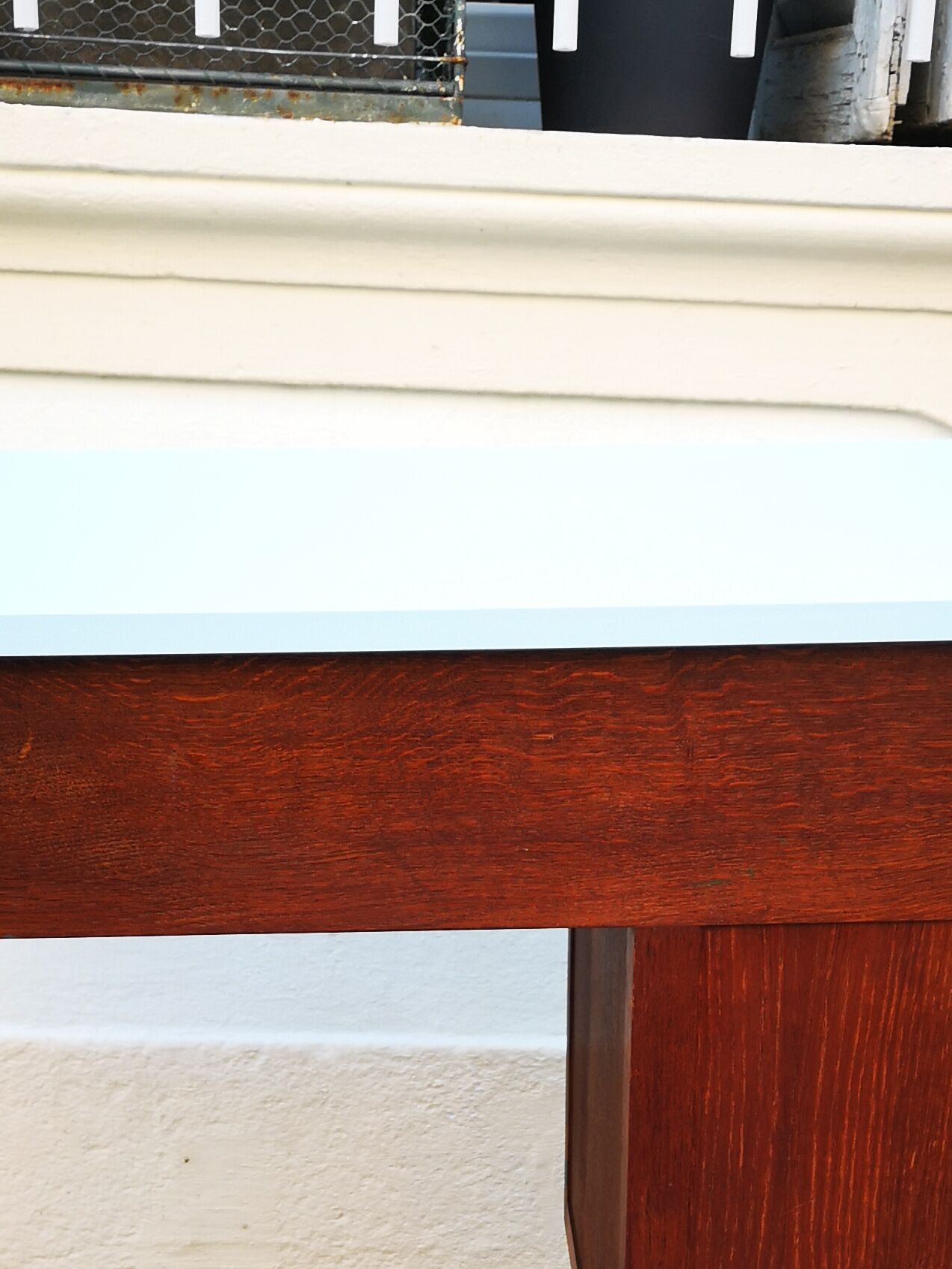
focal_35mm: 58
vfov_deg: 31.5
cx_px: 484
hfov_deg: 25.2
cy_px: 1172
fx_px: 2126
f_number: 1.8
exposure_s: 1/60
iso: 80
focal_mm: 3.95
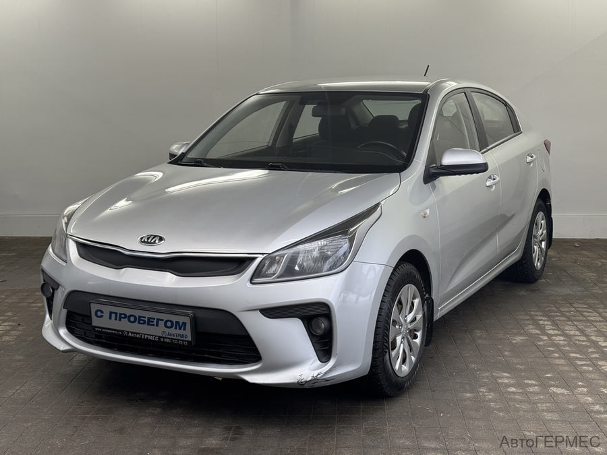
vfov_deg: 30.3
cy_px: 228
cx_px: 304
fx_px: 842
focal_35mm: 48
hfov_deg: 39.7
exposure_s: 1/175
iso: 50
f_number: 1.78
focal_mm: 6.76
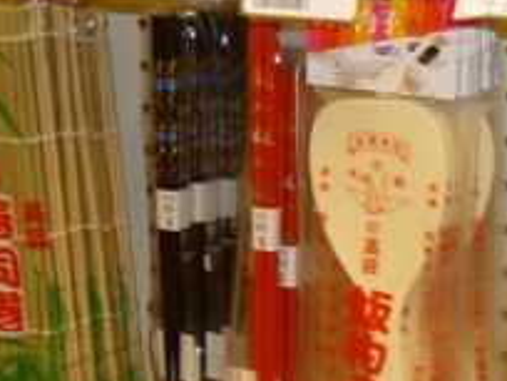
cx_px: 467
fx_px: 1538
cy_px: 340
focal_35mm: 105
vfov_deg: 14.0
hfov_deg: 18.4
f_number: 2.8
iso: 80
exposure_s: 1/30
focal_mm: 5.5
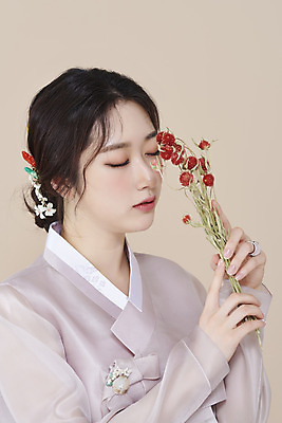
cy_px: 212
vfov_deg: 19.4
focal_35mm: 105
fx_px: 1233
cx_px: 141
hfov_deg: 13.1
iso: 64
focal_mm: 105
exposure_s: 1/125
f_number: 11
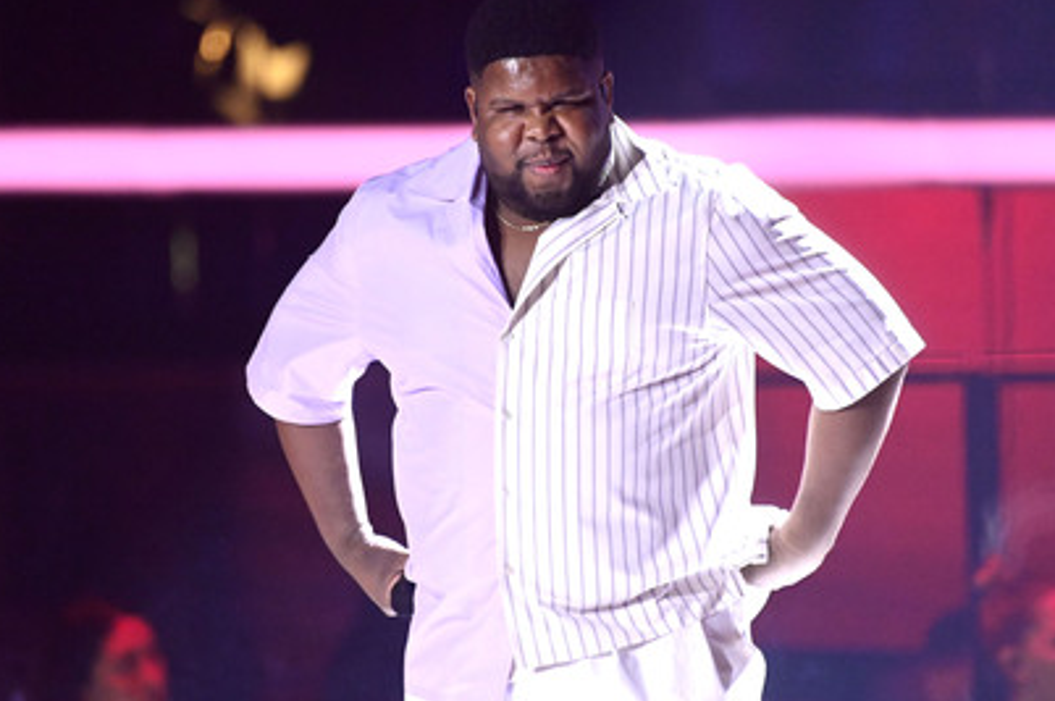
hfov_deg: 3.7
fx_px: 16420
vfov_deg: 2.4
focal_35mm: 561
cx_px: 492
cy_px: 318
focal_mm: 500
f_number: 5.6
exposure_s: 1/250
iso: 16000
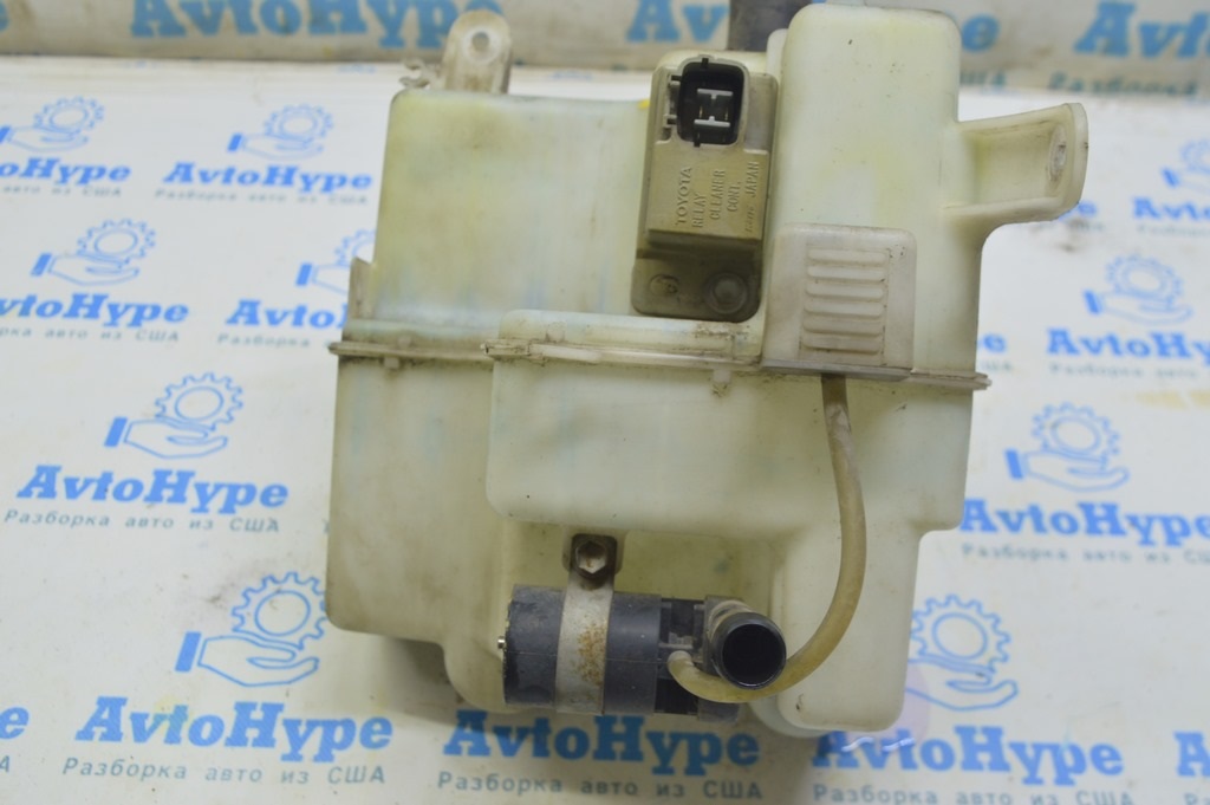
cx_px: 605
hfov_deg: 51.3
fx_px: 1259
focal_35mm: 38
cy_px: 402
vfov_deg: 35.4
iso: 400
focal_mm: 25
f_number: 5.6
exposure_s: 1/20
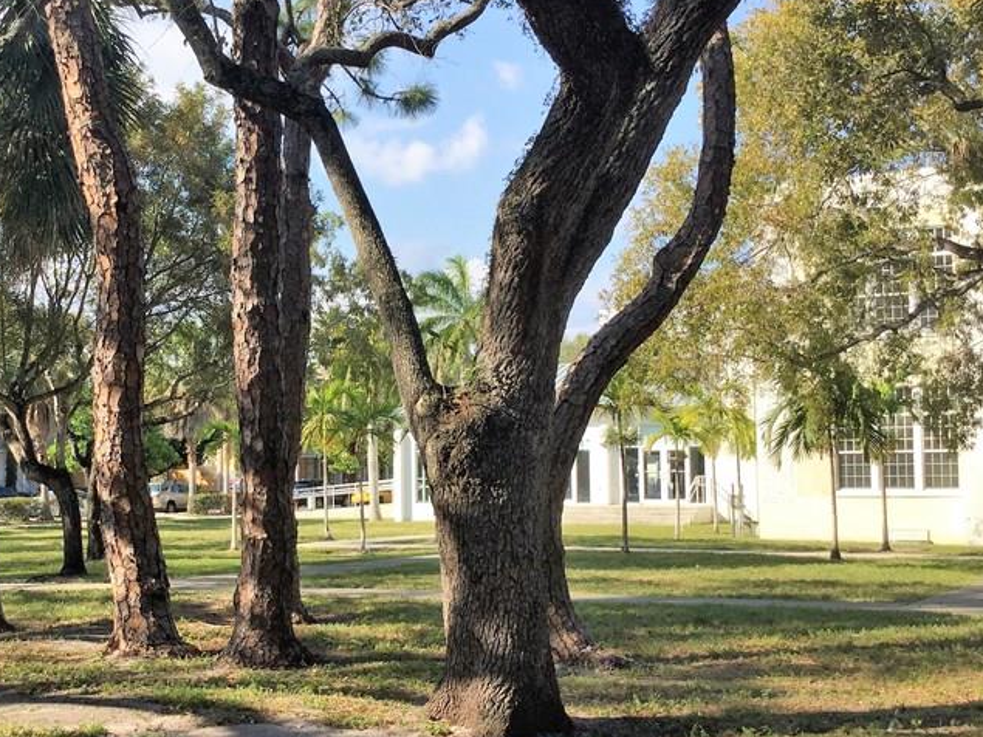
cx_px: 351
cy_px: 403
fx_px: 1420
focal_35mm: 50
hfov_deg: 37.9
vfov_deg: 29.1
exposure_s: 1/721
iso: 25
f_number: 2.4
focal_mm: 3.3
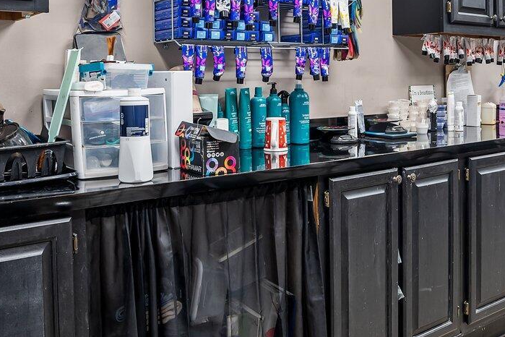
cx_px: 293
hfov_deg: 47.2
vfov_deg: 32.0
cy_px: 79
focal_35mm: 41
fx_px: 575
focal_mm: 14
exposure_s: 1/4
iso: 250
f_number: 8
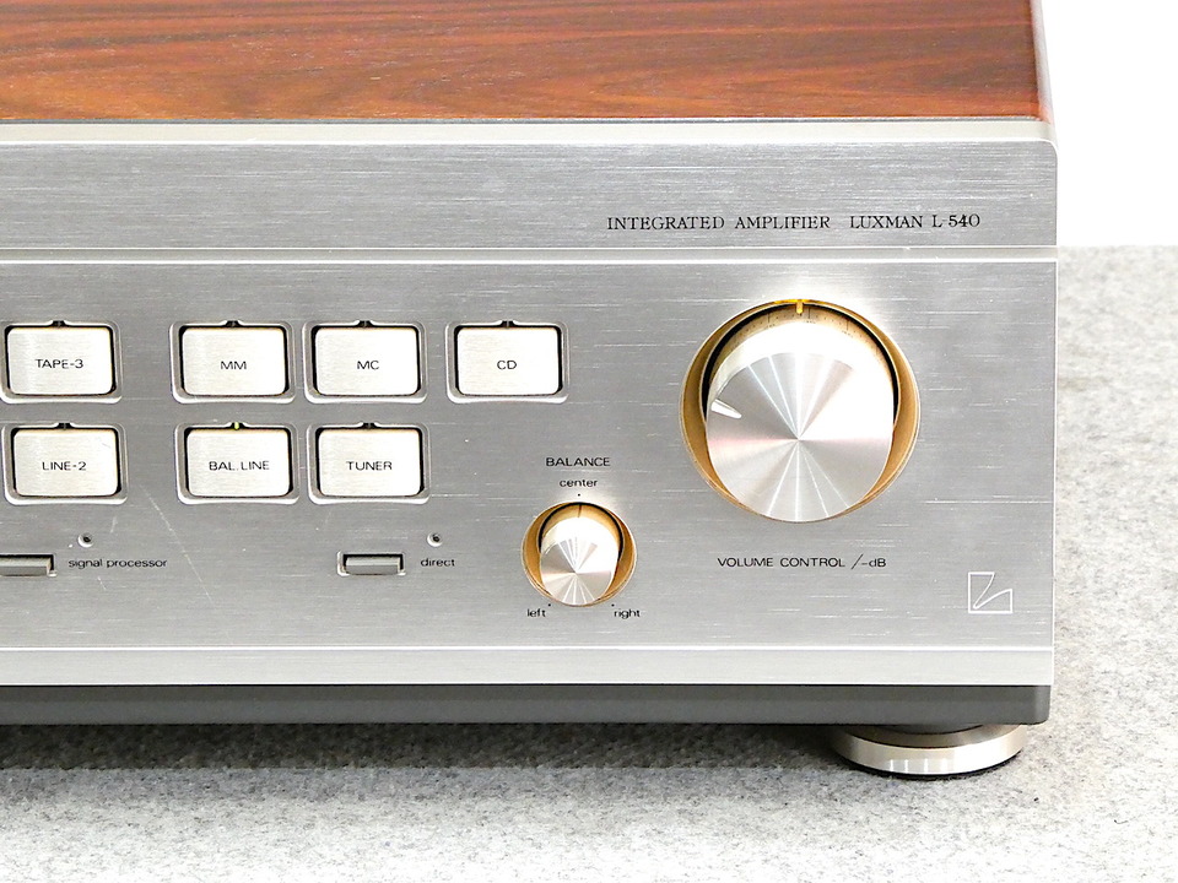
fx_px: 5139
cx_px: 589
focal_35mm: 151
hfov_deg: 13.1
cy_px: 442
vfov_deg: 9.8
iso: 1600
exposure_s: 1/40
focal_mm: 27.1
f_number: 6.3
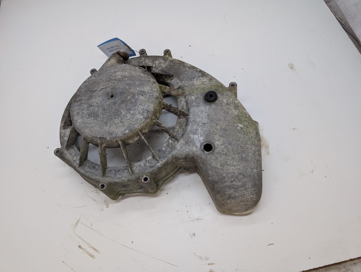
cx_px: 180
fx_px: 251
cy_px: 136
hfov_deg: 71.5
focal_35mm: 24
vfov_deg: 56.9
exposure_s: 1/69.4
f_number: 1.68
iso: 87
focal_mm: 6.9
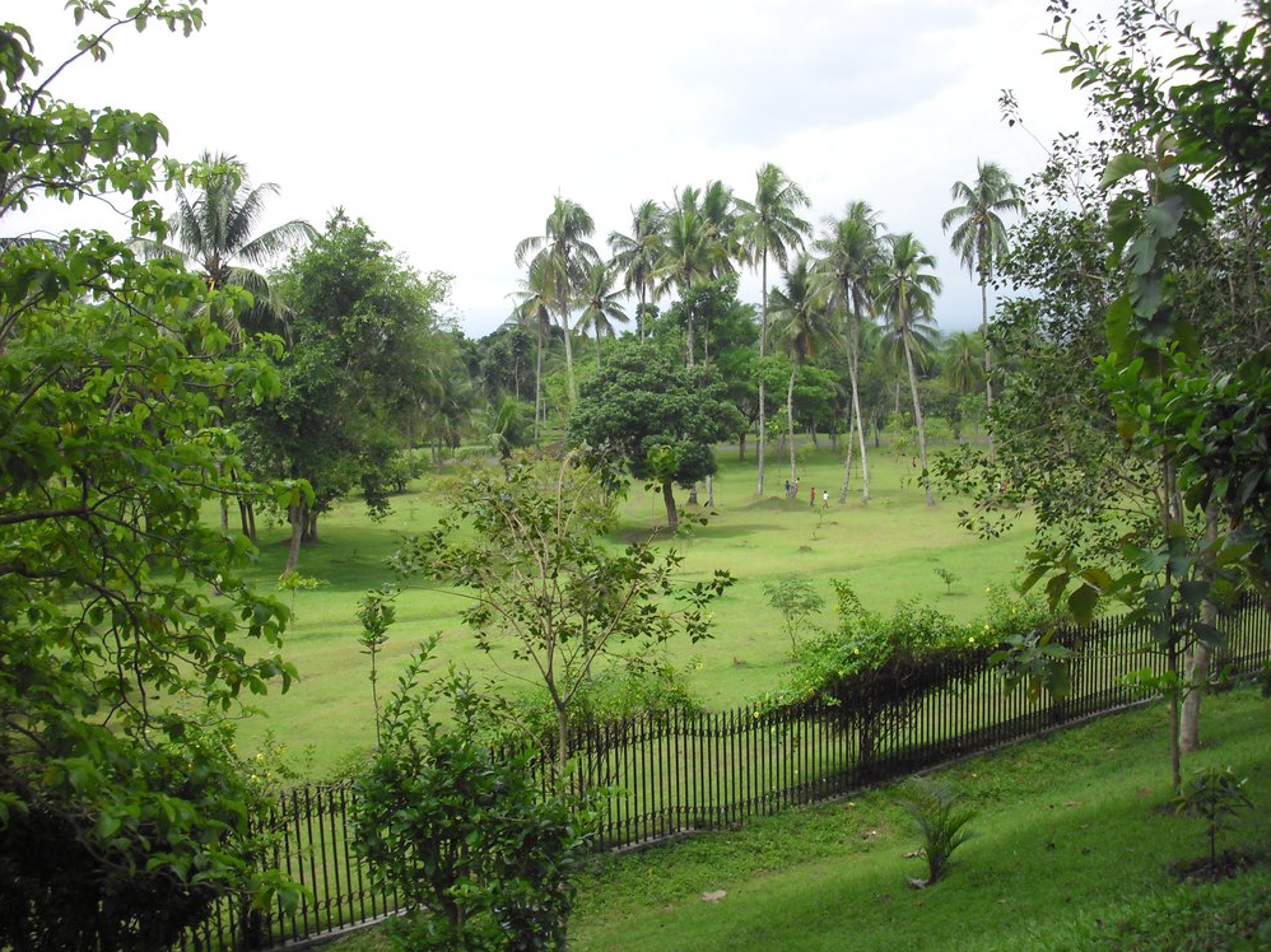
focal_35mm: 39
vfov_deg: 36.8
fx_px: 1432
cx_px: 625
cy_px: 476
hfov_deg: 47.9
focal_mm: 6.2
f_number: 8
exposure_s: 1/100
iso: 100
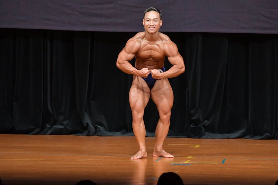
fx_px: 2431
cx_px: 139
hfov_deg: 6.5
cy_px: 92
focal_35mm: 315
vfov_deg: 4.4
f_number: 5.6
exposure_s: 1/400
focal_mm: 210
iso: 5000
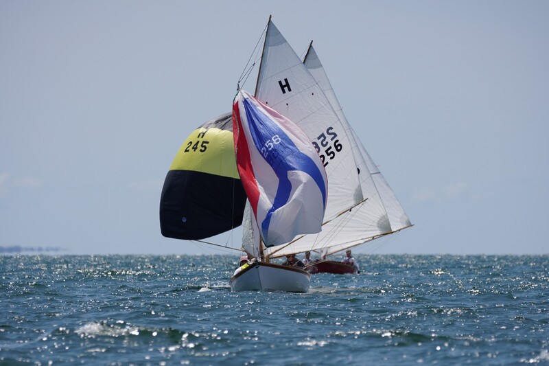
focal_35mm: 520
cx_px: 274
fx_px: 7935
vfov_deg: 2.6
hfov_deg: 4.0
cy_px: 183
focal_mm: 347
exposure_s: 1/1600
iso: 160
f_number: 5.6
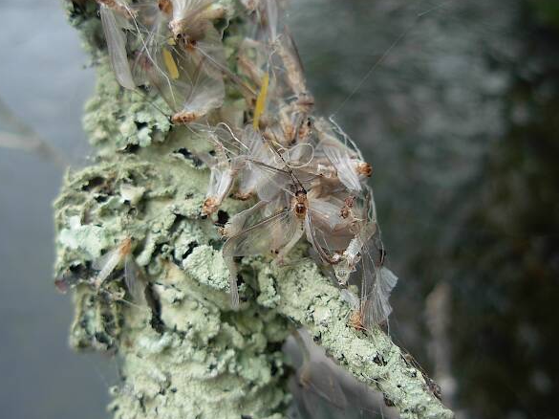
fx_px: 629
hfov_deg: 47.9
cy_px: 210
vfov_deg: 36.8
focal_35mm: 39
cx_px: 280
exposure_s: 1/111
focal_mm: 6.3
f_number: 2.9
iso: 79
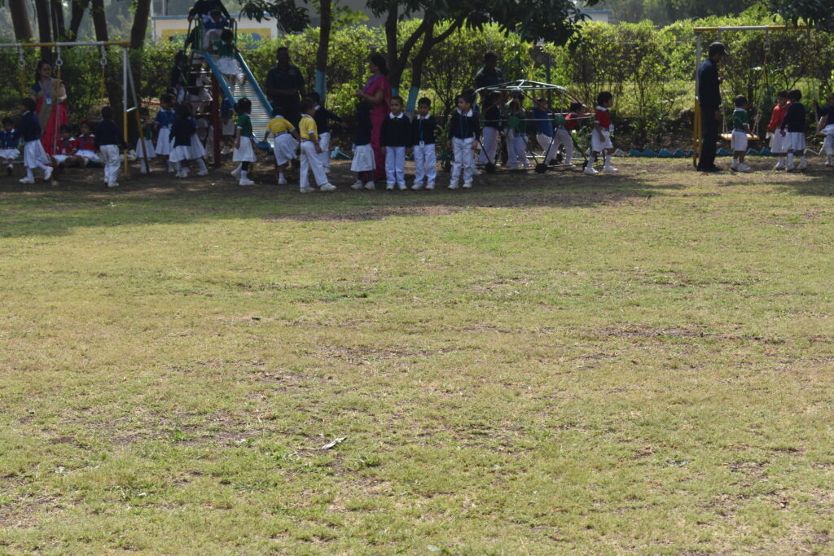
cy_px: 278
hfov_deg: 24.6
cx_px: 417
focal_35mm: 82
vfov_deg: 16.6
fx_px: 1911
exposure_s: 1/200
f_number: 9
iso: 100
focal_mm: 55
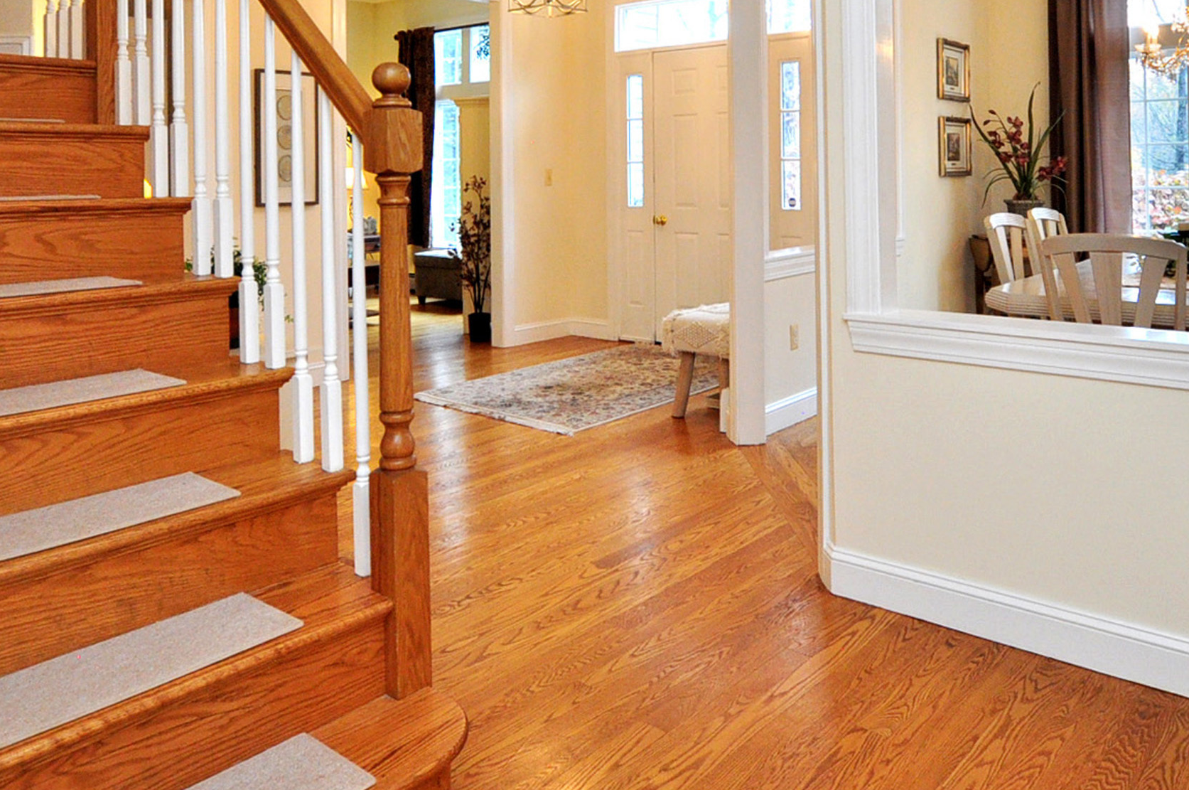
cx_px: 719
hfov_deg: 68.7
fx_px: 858
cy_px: 186
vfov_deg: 47.4
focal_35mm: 26
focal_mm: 10
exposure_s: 1/60
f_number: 4.5
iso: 1000
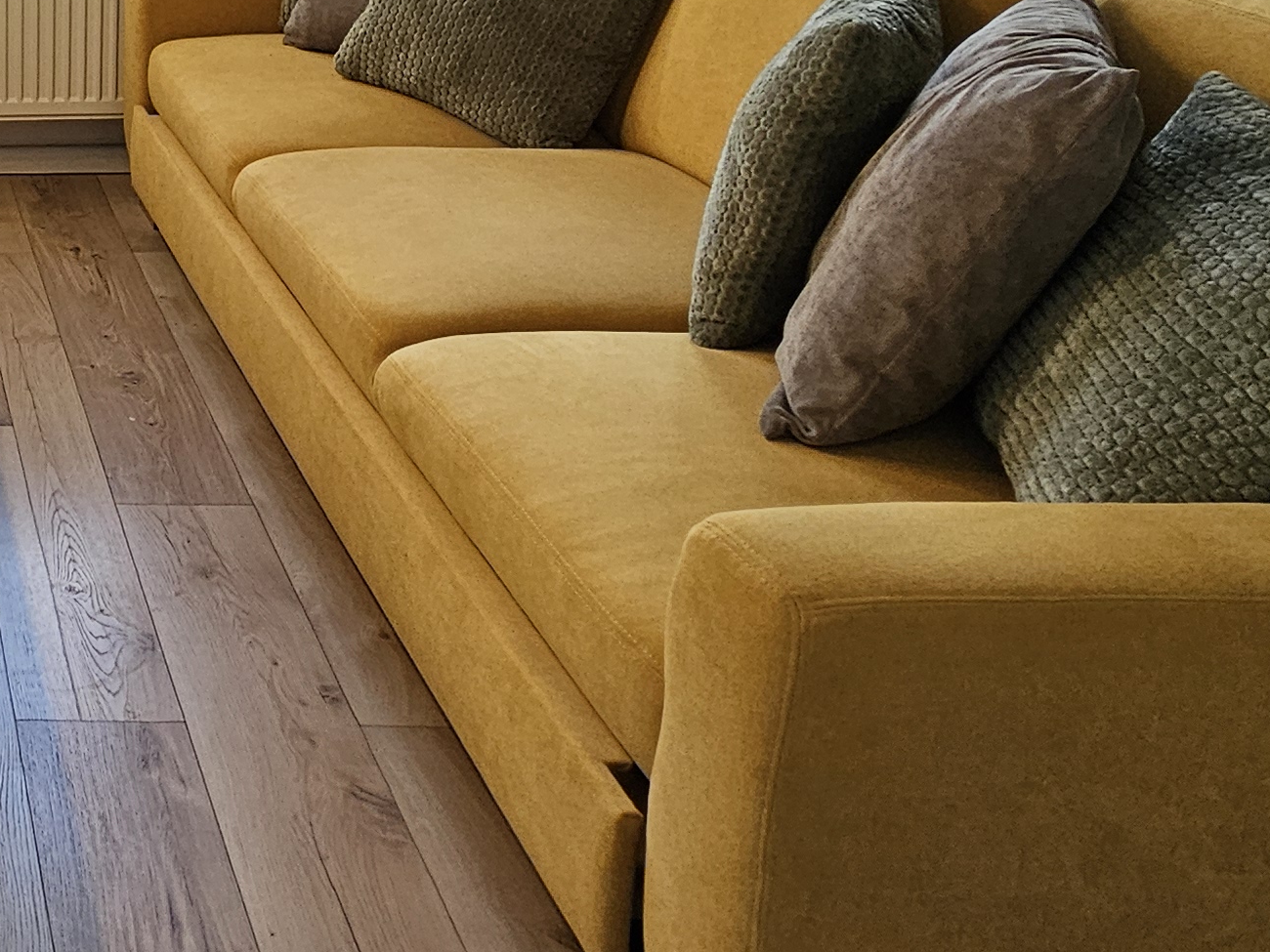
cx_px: -311
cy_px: -19
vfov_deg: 32.8
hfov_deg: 35.2
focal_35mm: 40
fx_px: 1468
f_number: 2.2
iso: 80
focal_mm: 2.2
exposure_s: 1/201
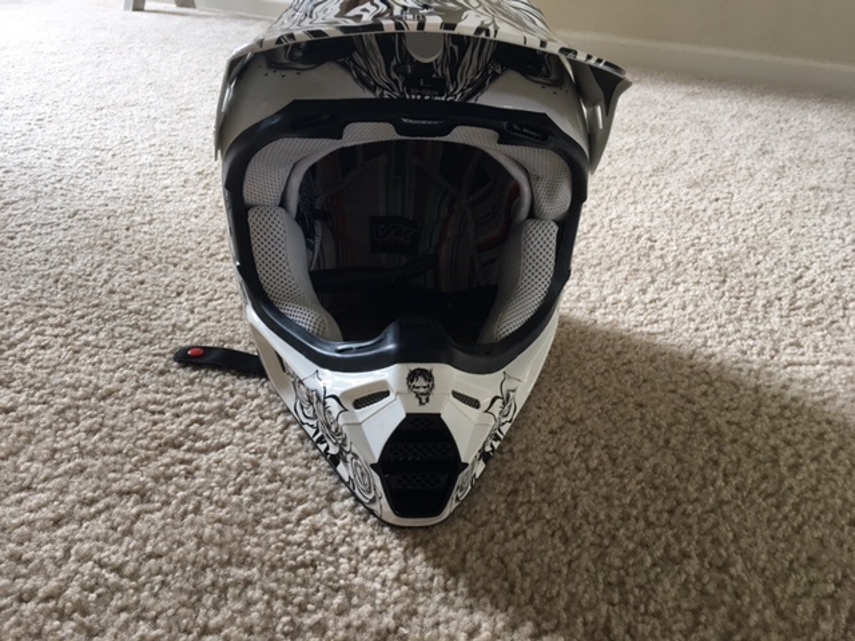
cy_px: 320
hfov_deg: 61.7
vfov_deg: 48.2
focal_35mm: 29
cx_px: 428
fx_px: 716
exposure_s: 1/15
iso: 40
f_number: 2.2
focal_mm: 4.15
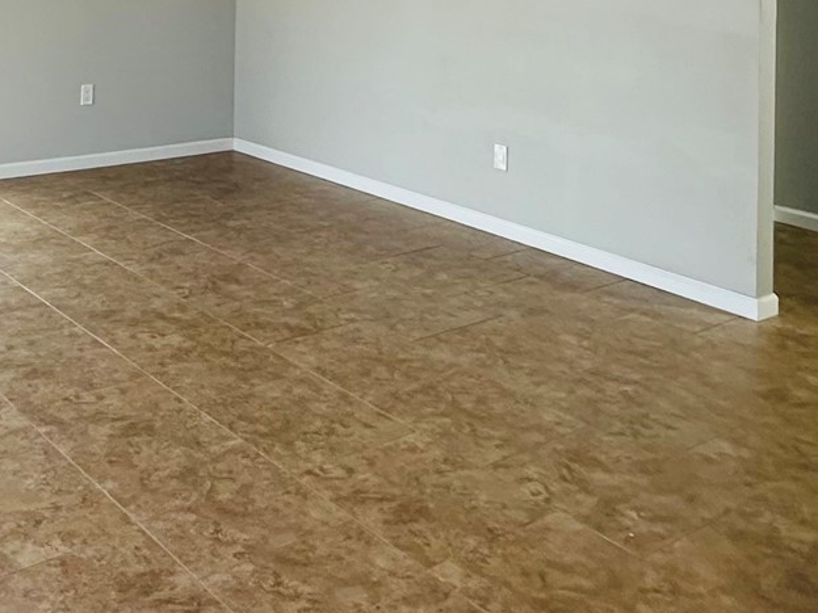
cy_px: -116
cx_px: 148
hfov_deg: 39.4
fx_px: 1087
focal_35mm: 46
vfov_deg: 27.8
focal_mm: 2.22
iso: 200
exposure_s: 1/60
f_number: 2.2
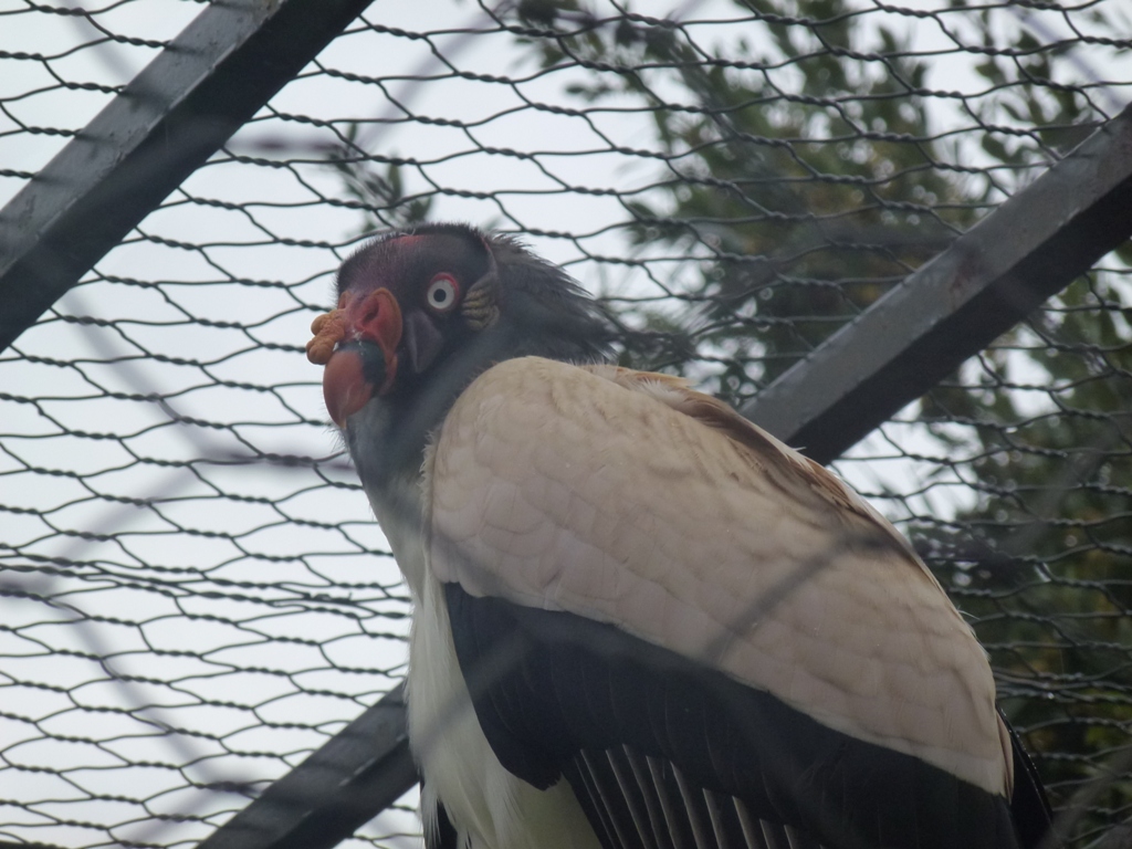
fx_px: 8699
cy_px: 424
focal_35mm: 266
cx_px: 566
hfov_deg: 7.4
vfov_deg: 5.6
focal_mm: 47.7
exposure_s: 1/160
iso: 160
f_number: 5.6
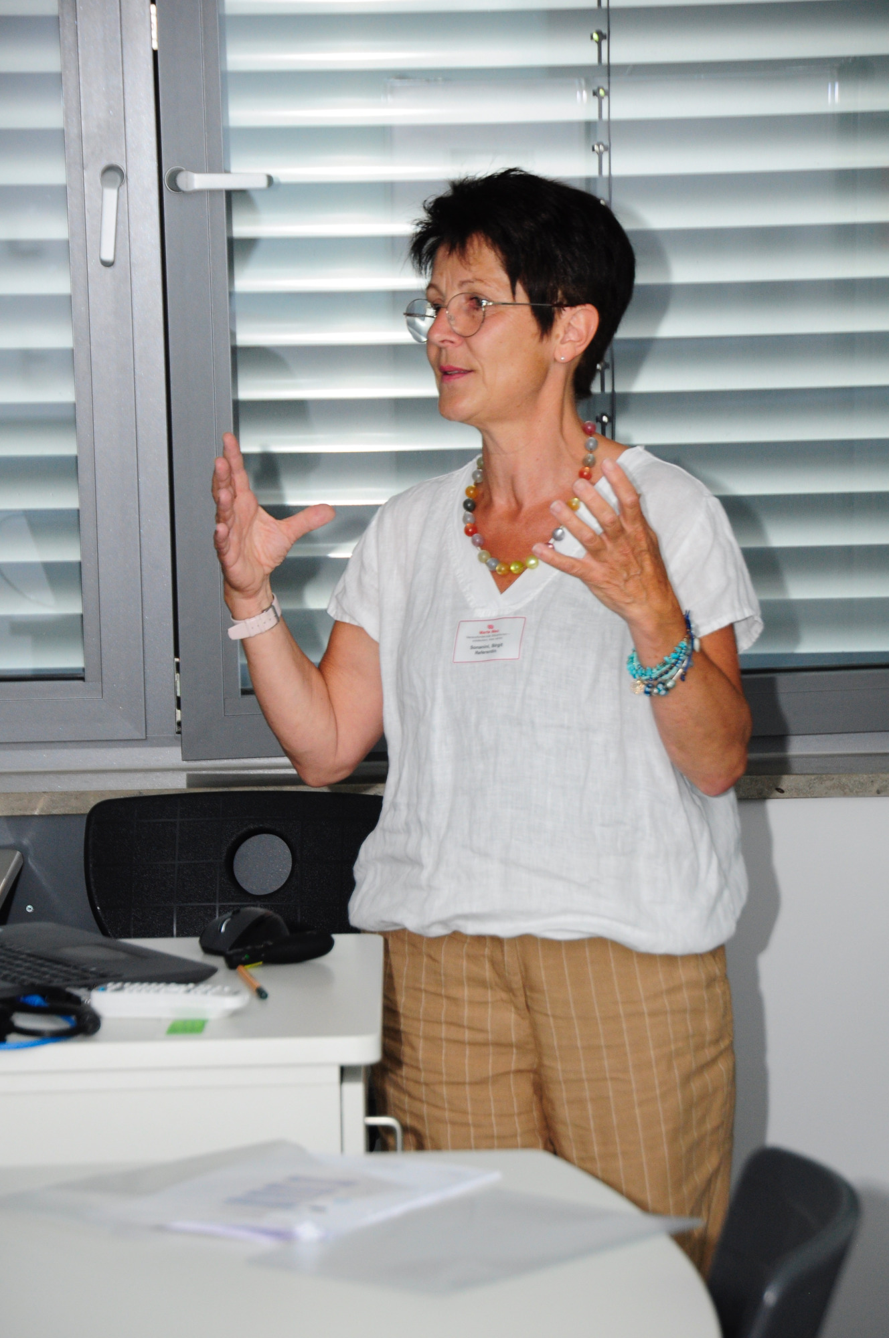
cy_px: 669
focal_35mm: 150
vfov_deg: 13.7
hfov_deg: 9.1
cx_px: 444
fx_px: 5571
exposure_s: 1/60
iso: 720
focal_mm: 100
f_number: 5.6
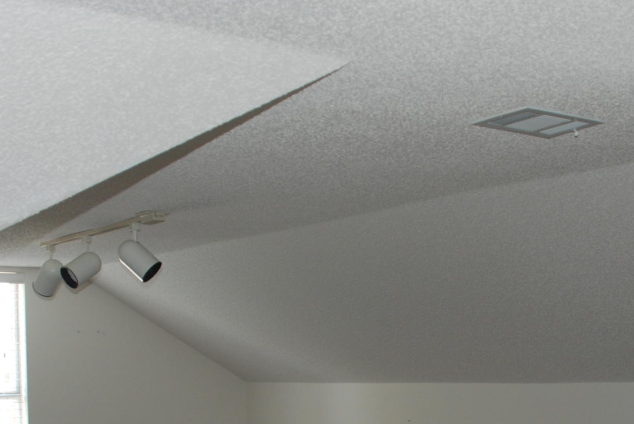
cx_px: 365
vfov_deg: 20.9
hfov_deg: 31.3
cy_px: 379
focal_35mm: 64
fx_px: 1128
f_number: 3.5
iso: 200
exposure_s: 1/60
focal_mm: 18
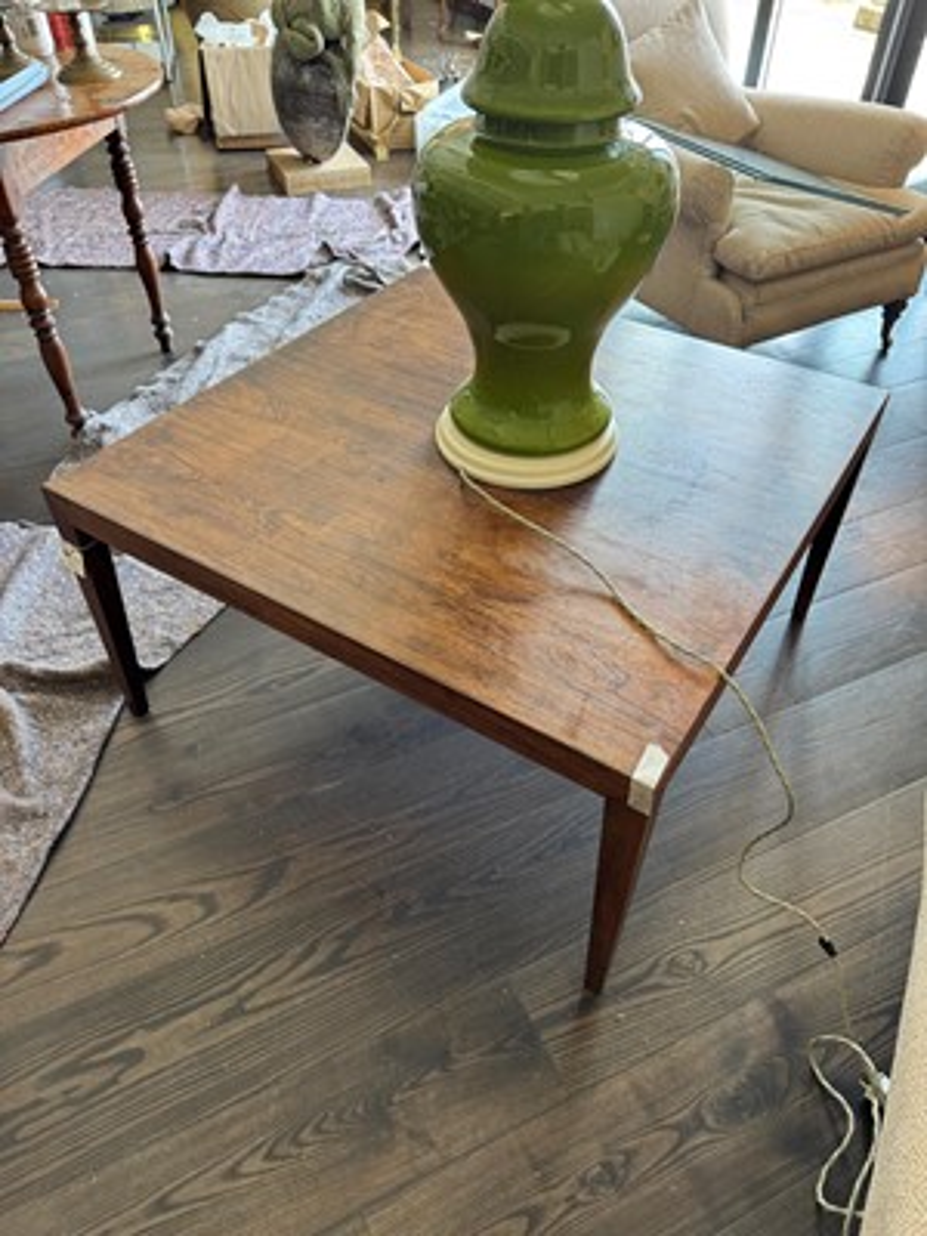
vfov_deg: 71.6
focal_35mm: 24
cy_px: 618
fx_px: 857
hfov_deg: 56.8
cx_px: 464
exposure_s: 1/100
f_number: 1.78
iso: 200
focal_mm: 6.76
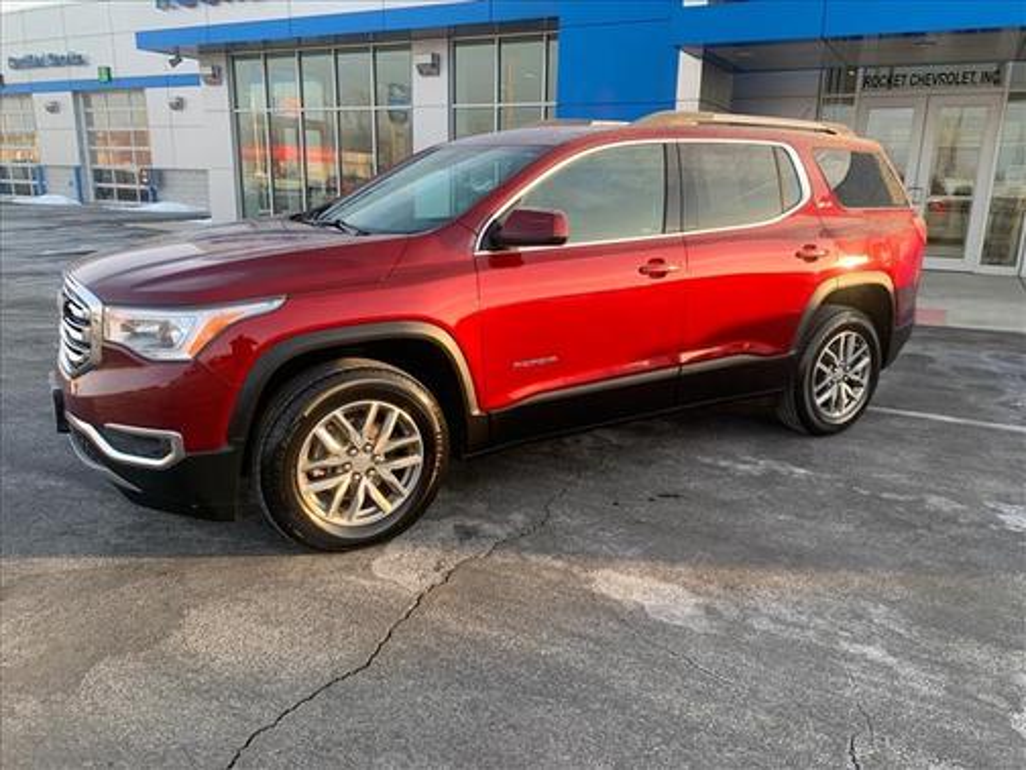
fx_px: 771
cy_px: 385
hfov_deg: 67.3
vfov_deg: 53.1
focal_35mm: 26
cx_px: 513
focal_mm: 4.25
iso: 25
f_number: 1.8
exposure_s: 1/198
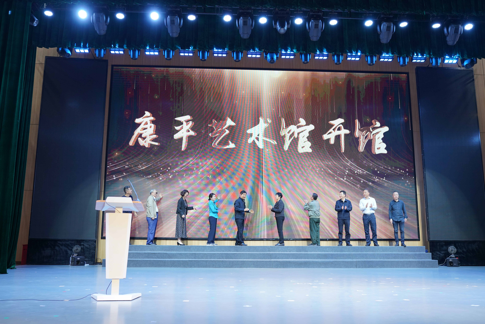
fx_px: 472
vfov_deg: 37.9
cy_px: 162
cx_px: 242
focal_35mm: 35
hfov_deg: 54.4
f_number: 4
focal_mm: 35
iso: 1000
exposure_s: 1/160
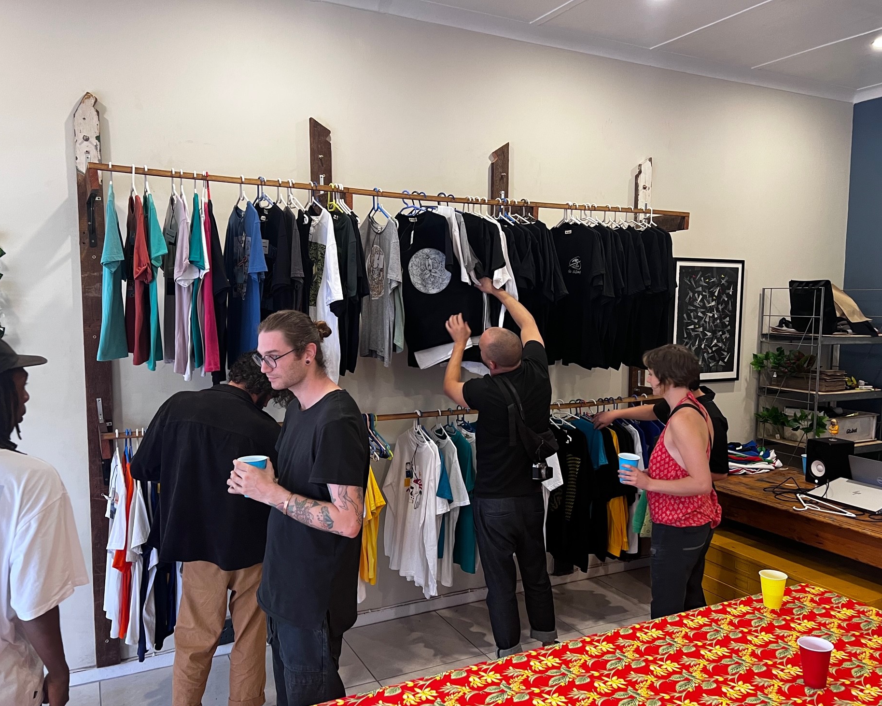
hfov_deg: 62.2
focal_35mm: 28
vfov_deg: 51.5
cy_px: 364
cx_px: 458
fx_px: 731
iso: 160
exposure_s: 1/60
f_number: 1.5
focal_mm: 5.7
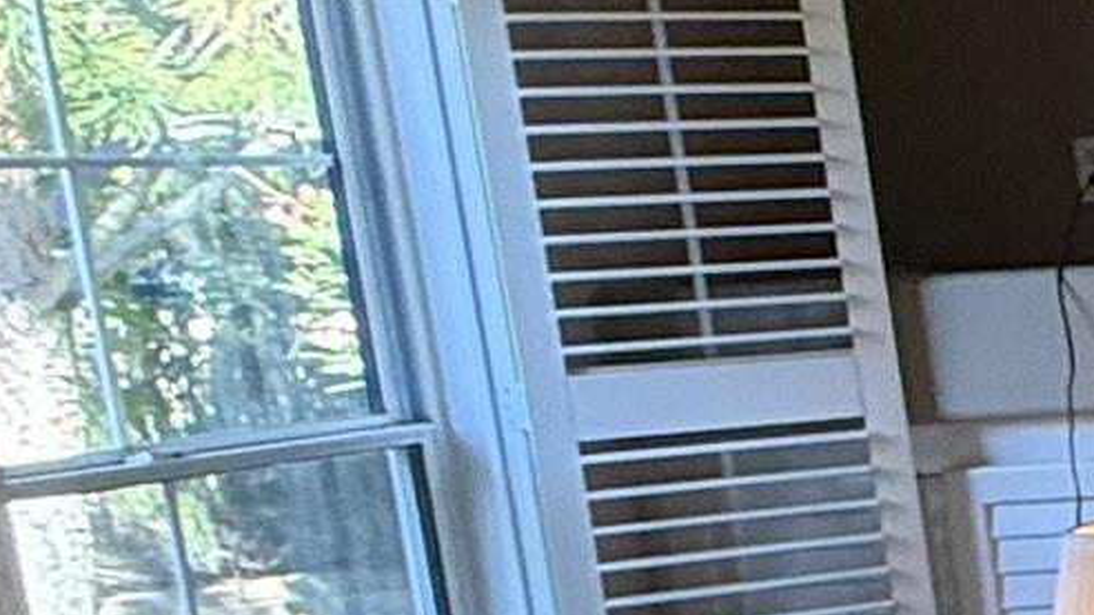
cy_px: 491
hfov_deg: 13.1
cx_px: 2923
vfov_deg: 12.7
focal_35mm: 95
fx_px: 2755
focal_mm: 2.22
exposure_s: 1/120
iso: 160
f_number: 2.2
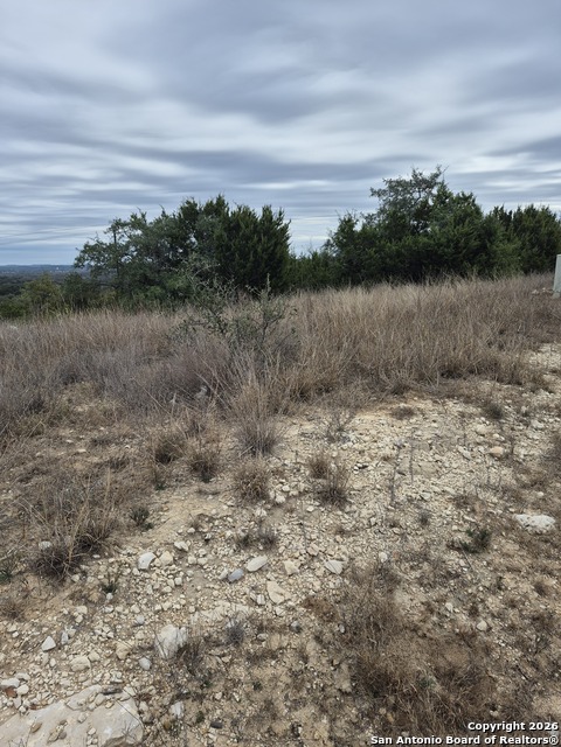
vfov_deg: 73.9
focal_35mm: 23
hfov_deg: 58.9
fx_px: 497
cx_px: 280
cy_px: 374
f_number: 1.8
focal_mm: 5.4
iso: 25
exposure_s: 1/1736
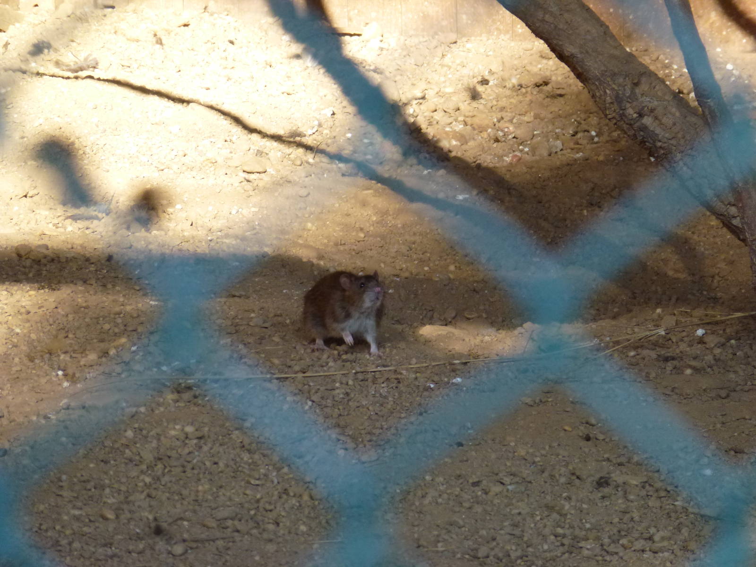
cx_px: 378
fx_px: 8386
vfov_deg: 3.9
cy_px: 284
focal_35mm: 384
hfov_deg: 5.2
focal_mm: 68.8
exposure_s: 1/125
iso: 250
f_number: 5.9
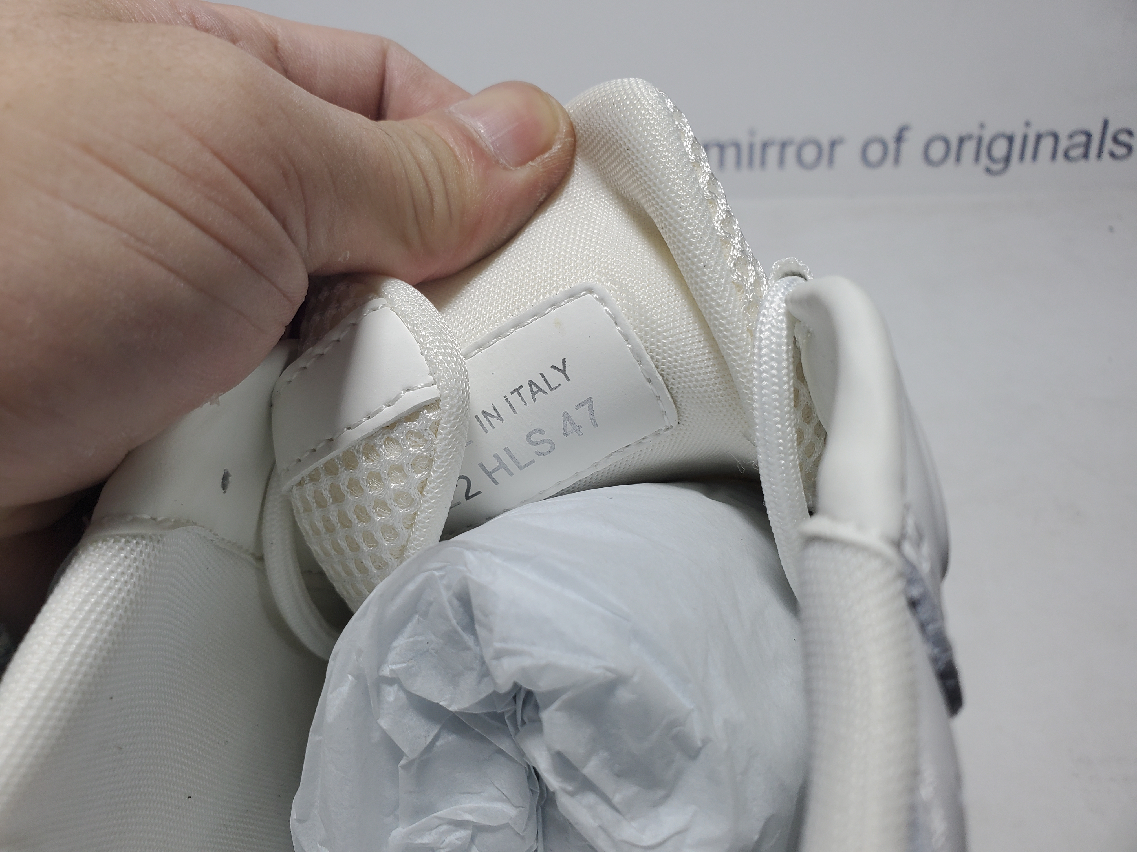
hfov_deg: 67.3
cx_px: 568
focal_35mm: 26
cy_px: 426
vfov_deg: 53.1
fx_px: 854
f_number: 2.4
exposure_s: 1/311
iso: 50
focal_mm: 4.3
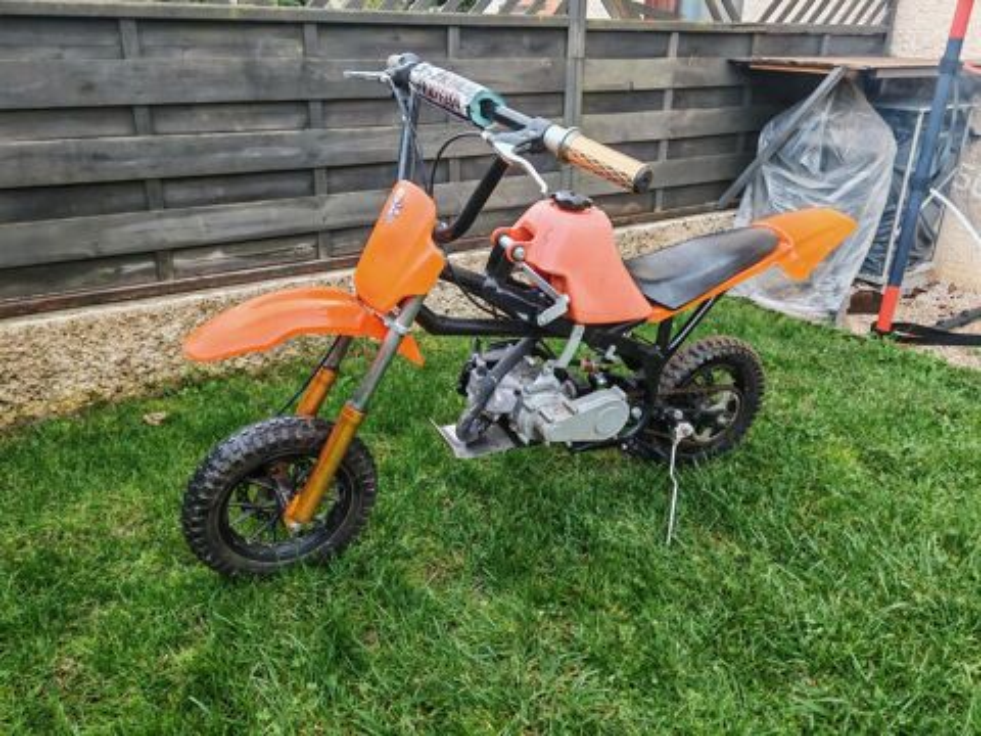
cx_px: 490
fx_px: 765
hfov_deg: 65.3
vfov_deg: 51.4
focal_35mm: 27
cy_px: 368
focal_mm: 6.67
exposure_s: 1/100
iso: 320
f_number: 1.9
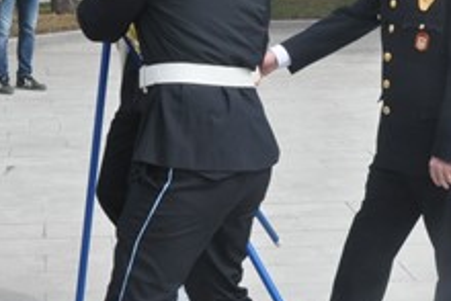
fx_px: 1442
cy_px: 37
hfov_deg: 17.8
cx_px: 256
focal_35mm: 115
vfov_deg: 11.9
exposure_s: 1/320
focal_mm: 26
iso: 800
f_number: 18
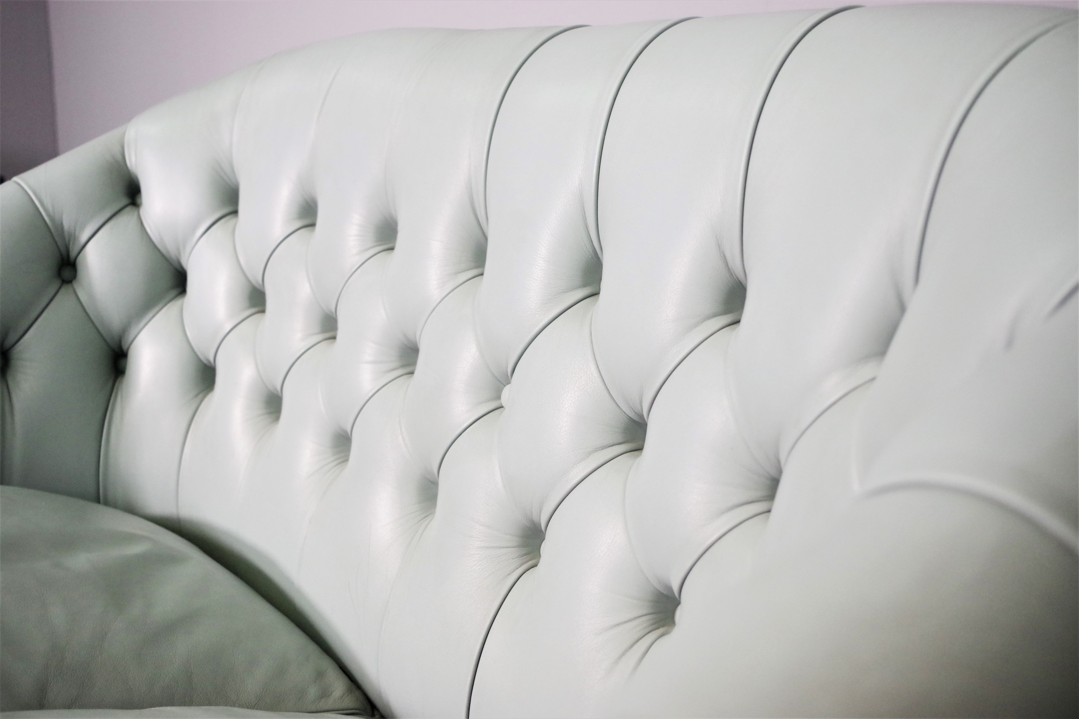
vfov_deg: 34.2
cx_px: 540
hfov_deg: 49.6
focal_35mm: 39
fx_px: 1169
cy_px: 360
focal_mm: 26.25
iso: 1600
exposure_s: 1/60
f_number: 4
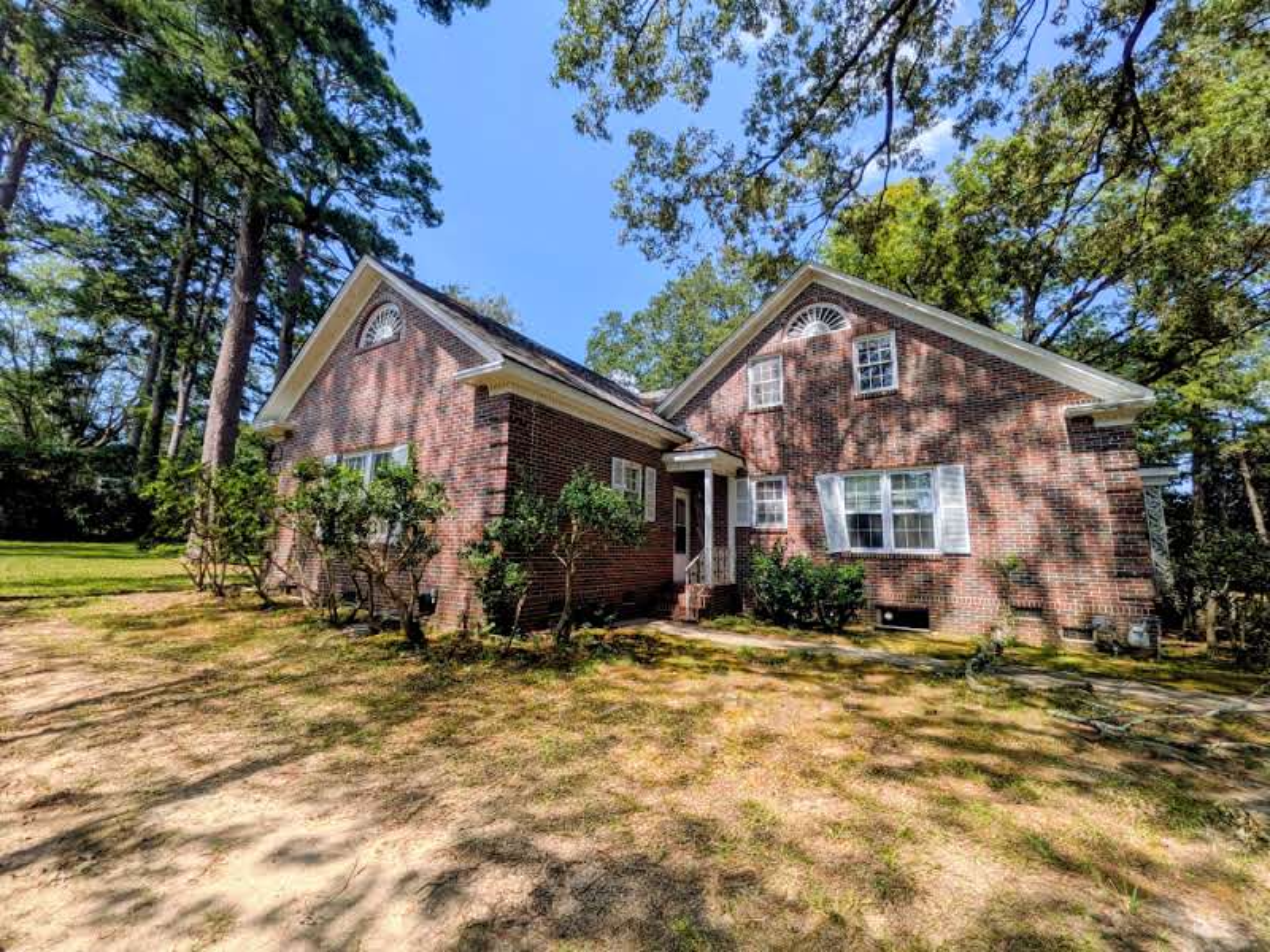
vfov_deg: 85.7
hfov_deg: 102.1
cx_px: 635
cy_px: 476
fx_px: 514
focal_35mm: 14
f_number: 2.2
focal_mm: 1.85
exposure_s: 1/1013
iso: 47
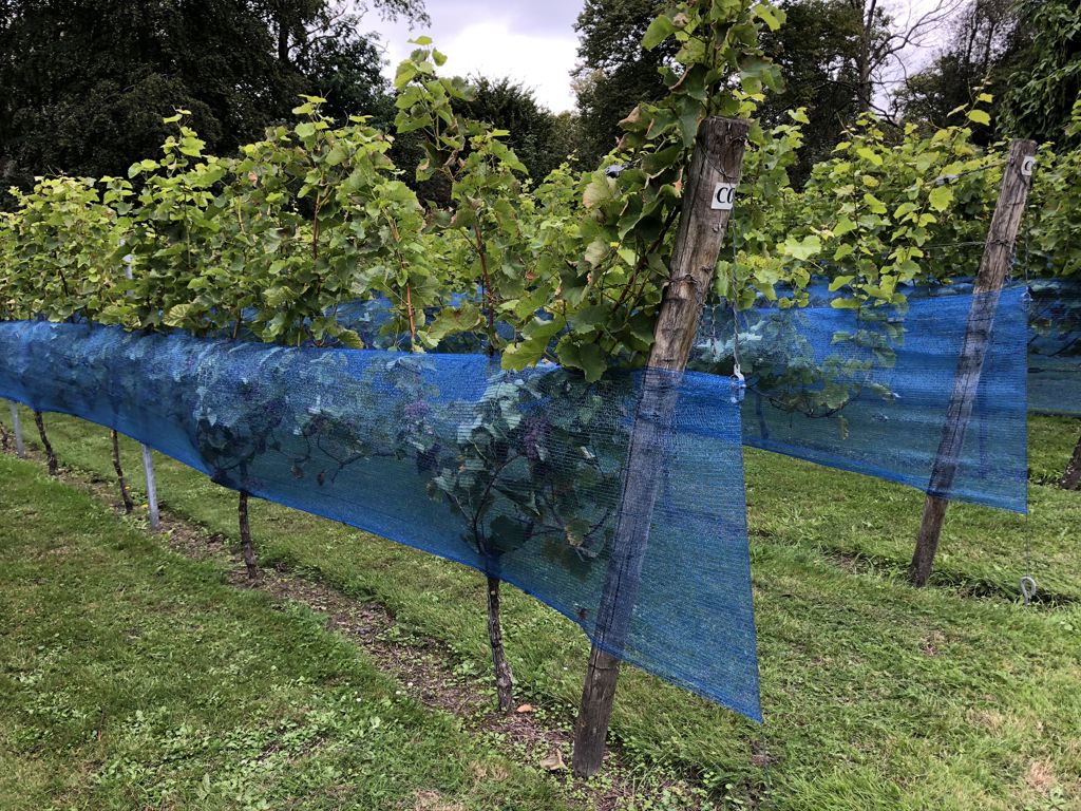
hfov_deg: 63.4
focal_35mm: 28
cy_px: 406
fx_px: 874
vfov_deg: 49.7
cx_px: 540
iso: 50
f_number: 1.8
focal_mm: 3.99
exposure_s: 1/120
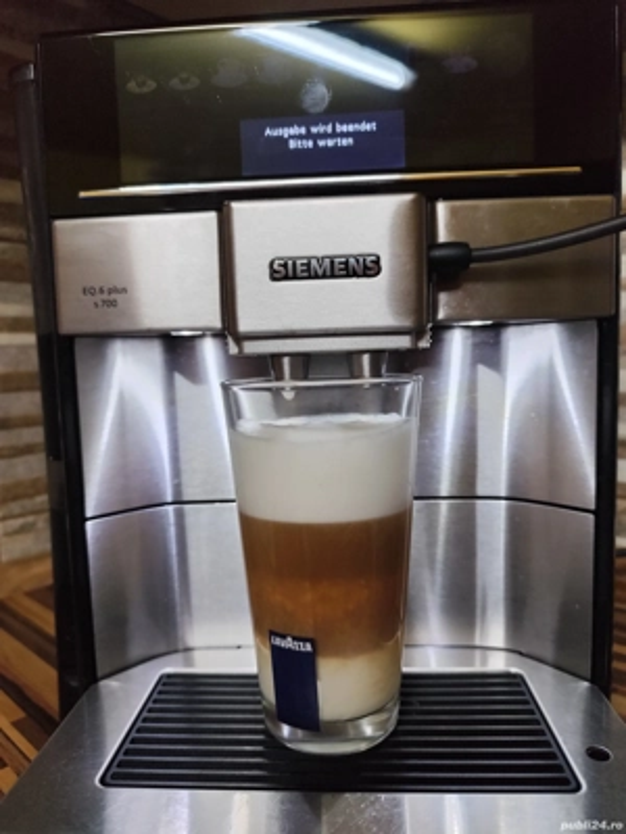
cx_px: 313
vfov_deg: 73.9
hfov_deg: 58.9
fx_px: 555
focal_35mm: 23
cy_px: 417
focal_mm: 6.19
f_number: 1.65
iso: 320
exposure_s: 1/50
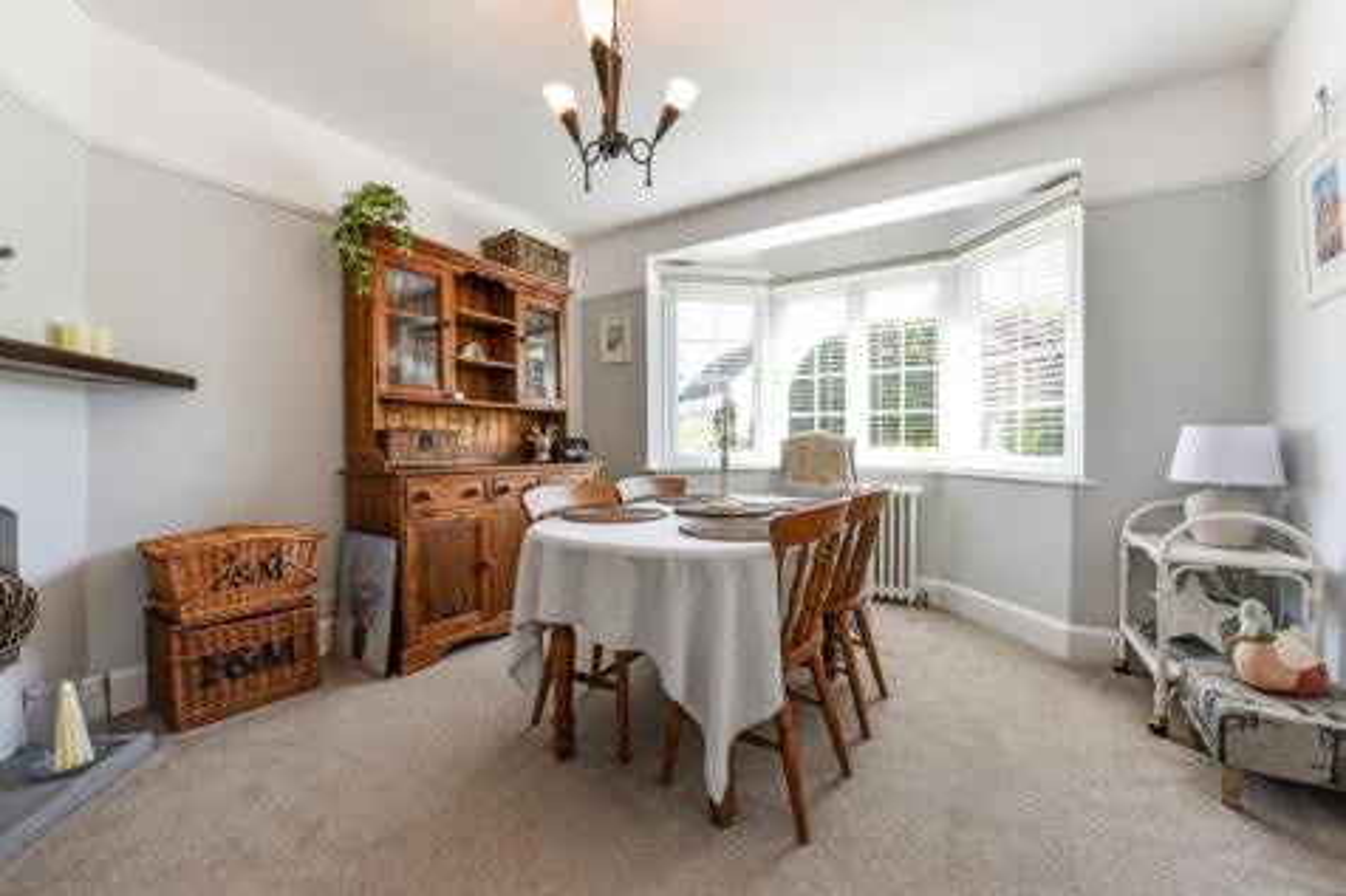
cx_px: 673
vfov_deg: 81.2
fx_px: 523
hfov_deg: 104.3
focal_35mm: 14
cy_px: 448
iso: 320
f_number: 8
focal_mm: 14
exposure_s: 1/15
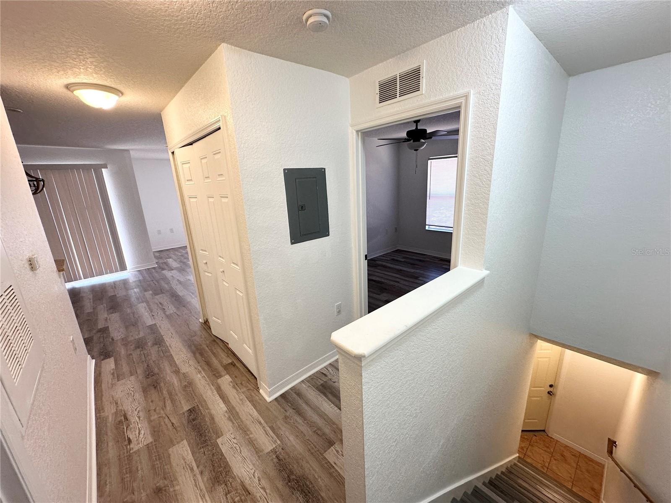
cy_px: 252
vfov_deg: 85.7
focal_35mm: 14
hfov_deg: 102.1
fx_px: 271
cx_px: 336
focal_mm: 2.22
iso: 160
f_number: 2.2
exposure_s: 1/120
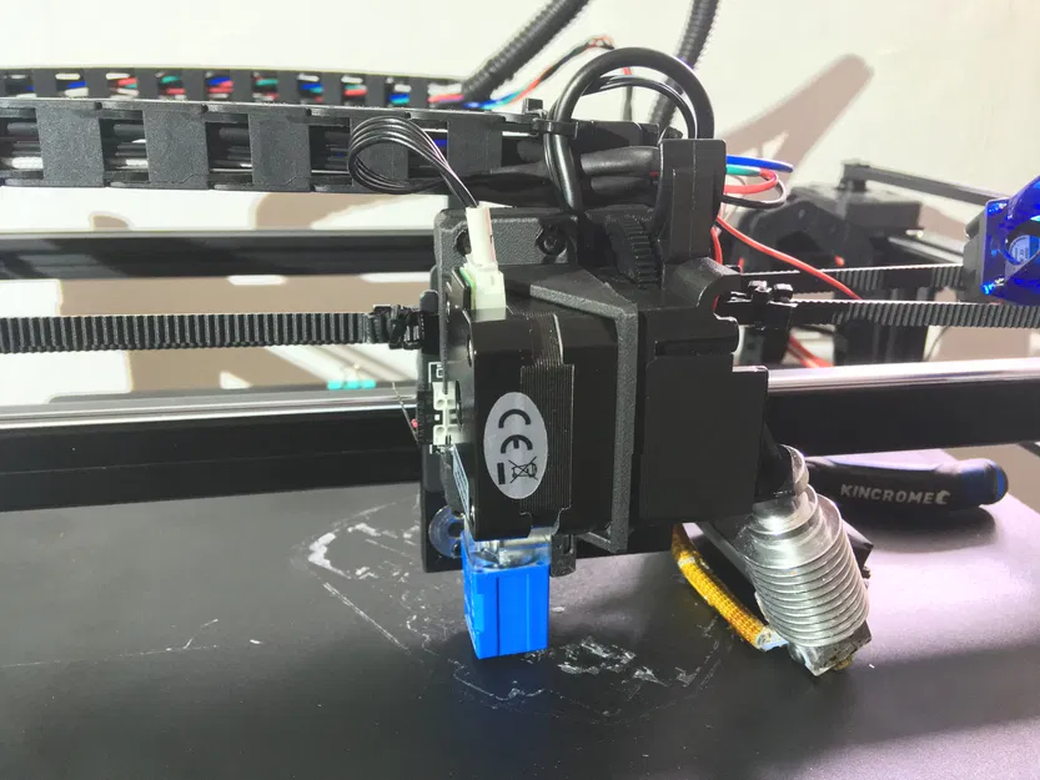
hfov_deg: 61.7
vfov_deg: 48.2
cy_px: 390
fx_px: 871
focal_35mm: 29
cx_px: 520
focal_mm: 4.15
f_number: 2.2
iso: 200
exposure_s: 1/20
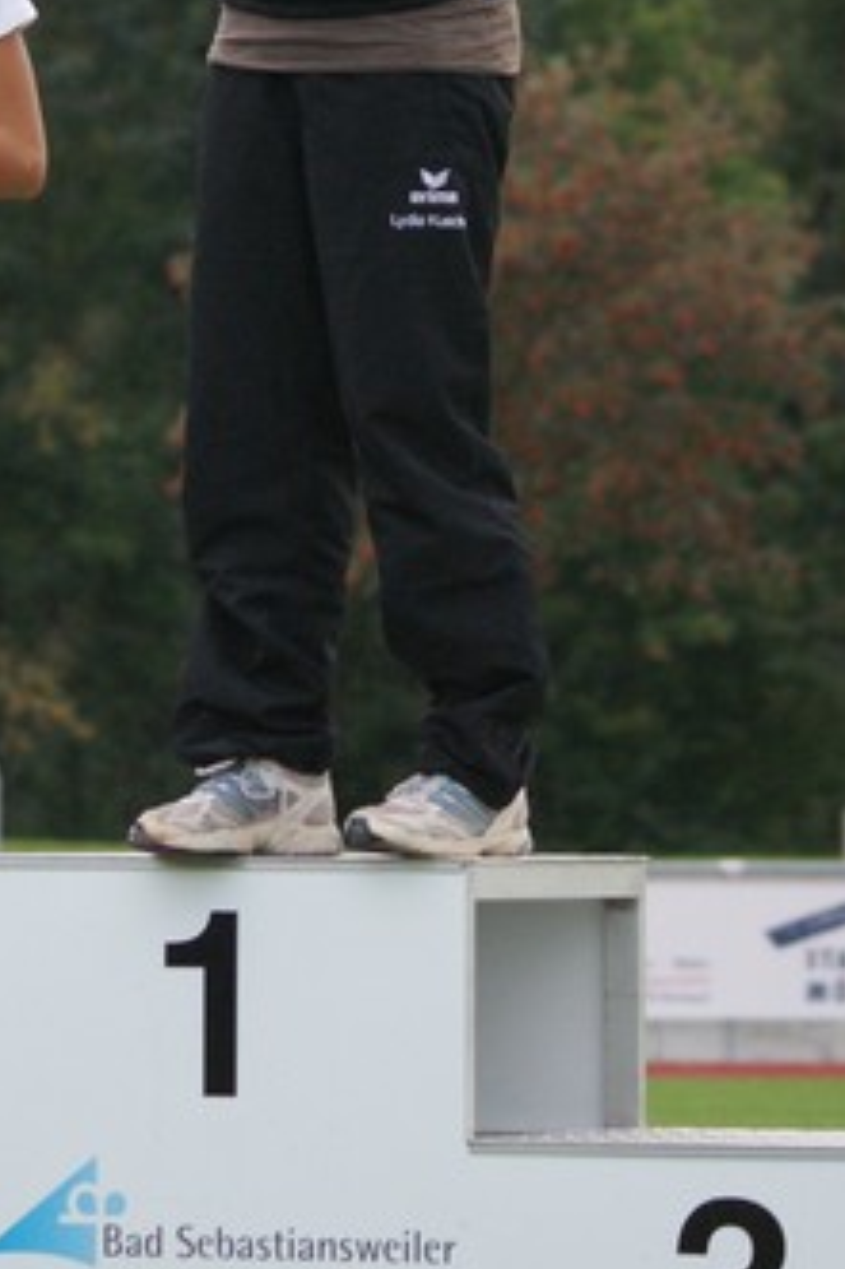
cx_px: 214
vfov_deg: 6.3
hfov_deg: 4.2
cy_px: 264
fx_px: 11454
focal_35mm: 325
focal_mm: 90
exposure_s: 1/200
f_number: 4
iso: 400
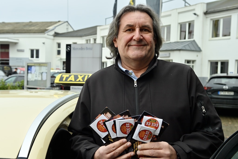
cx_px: 119
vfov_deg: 31.9
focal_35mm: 42
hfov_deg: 46.4
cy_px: 80
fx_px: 278
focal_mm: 42
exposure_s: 1/100
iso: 200
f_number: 5.6
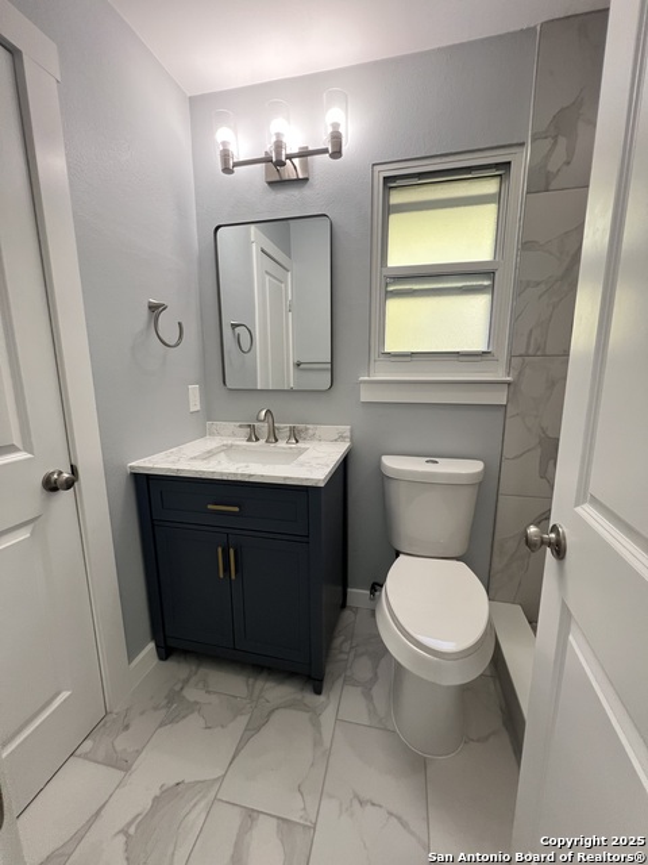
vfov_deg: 106.2
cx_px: 324
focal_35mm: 13
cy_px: 432
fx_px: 324
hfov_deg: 89.9
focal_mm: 1.57
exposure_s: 1/120
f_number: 1.8
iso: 200
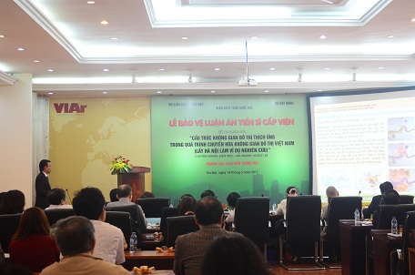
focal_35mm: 60
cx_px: 208
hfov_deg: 33.5
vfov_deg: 22.5
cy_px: 138
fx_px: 690
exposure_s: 1/40
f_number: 5.3
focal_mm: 40
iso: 1250
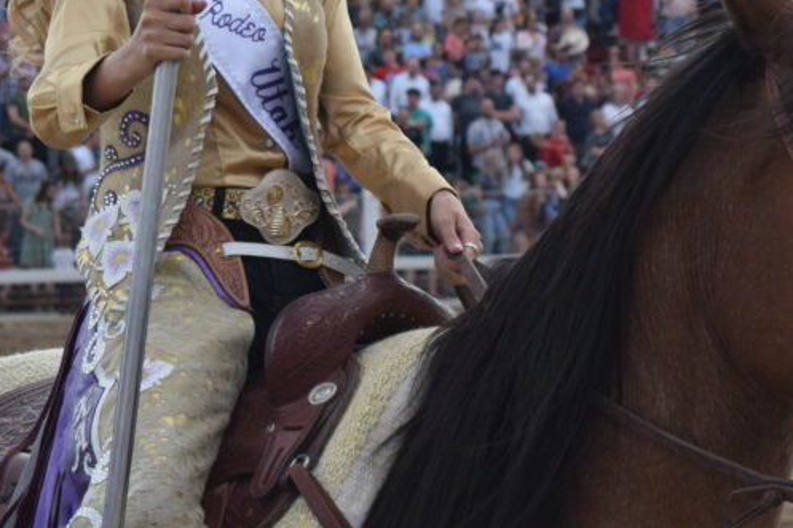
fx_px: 3985
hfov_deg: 11.4
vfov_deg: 7.5
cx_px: 487
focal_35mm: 181
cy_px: -16
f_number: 5.6
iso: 800
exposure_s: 1/800
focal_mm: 50
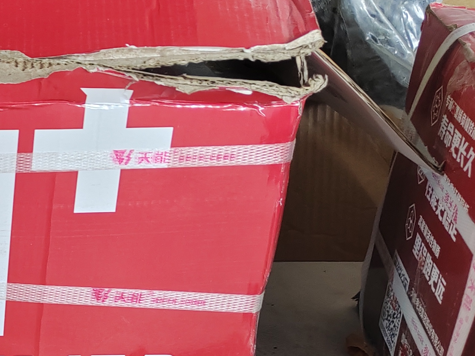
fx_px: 1057
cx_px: -138
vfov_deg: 18.8
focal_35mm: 77
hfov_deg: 22.7
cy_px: 331
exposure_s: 1/100
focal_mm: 5.52
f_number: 1.9
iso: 400
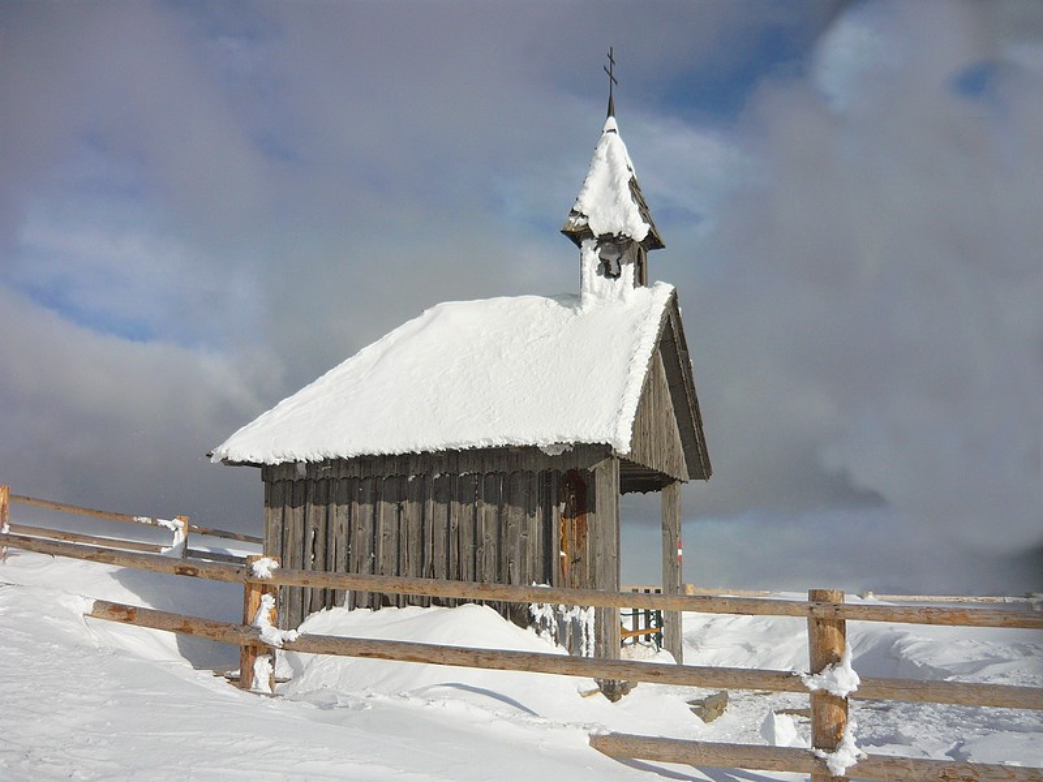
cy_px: 391
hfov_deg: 55.4
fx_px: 994
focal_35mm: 33
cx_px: 522
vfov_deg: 42.9
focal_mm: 5.5
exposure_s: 1/500
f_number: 8
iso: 100
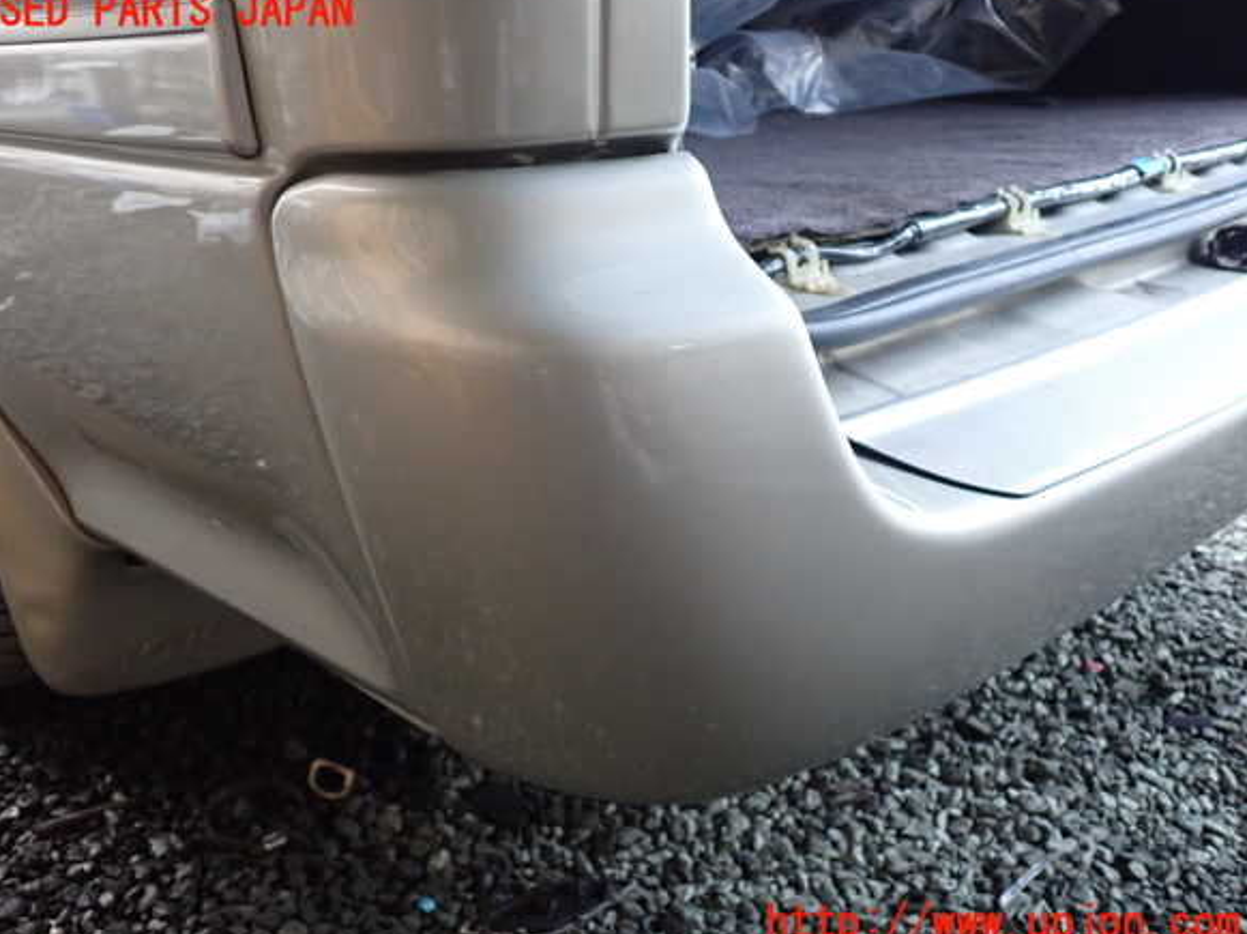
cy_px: 468
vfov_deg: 45.4
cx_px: 607
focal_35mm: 31
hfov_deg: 58.4
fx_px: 1116
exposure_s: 1/30
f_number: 2.3
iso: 640
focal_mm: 5.4
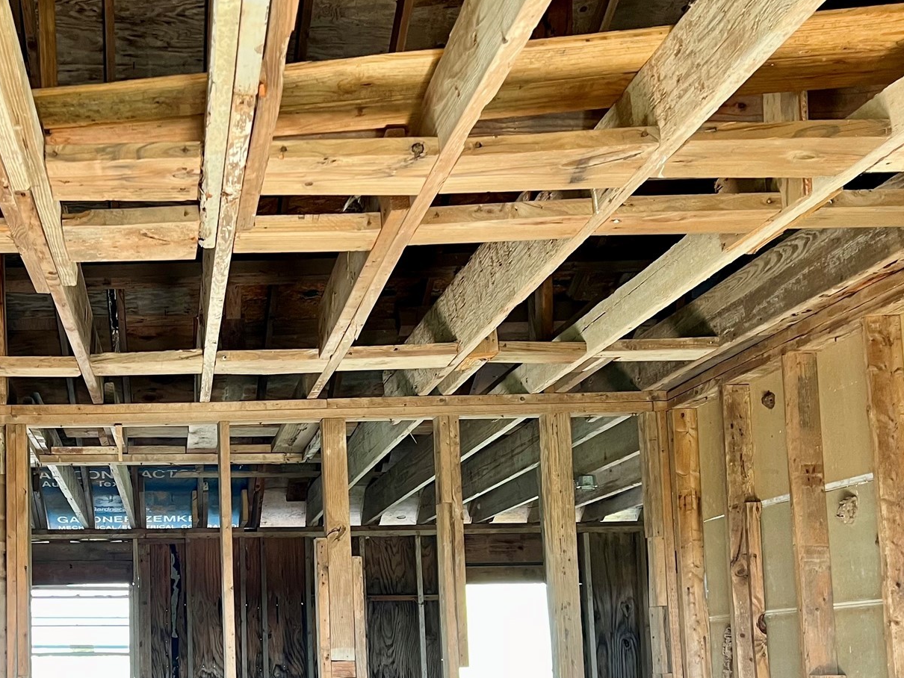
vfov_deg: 32.1
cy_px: 534
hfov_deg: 40.6
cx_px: 145
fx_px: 1149
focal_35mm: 44
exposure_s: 1/82
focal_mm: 5.7
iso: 125
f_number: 1.5
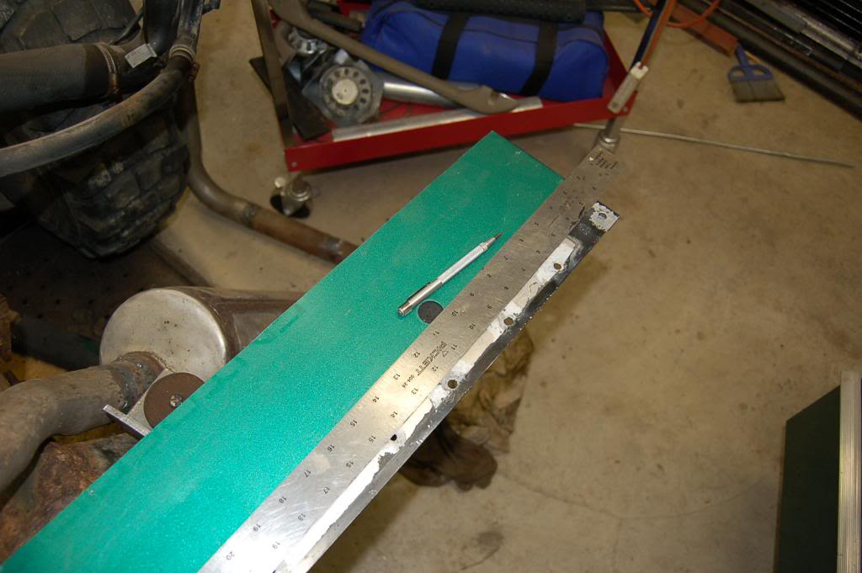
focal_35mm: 27
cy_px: 286
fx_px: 646
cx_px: 431
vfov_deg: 47.9
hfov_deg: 67.4
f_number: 3.5
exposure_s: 1/60
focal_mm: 18
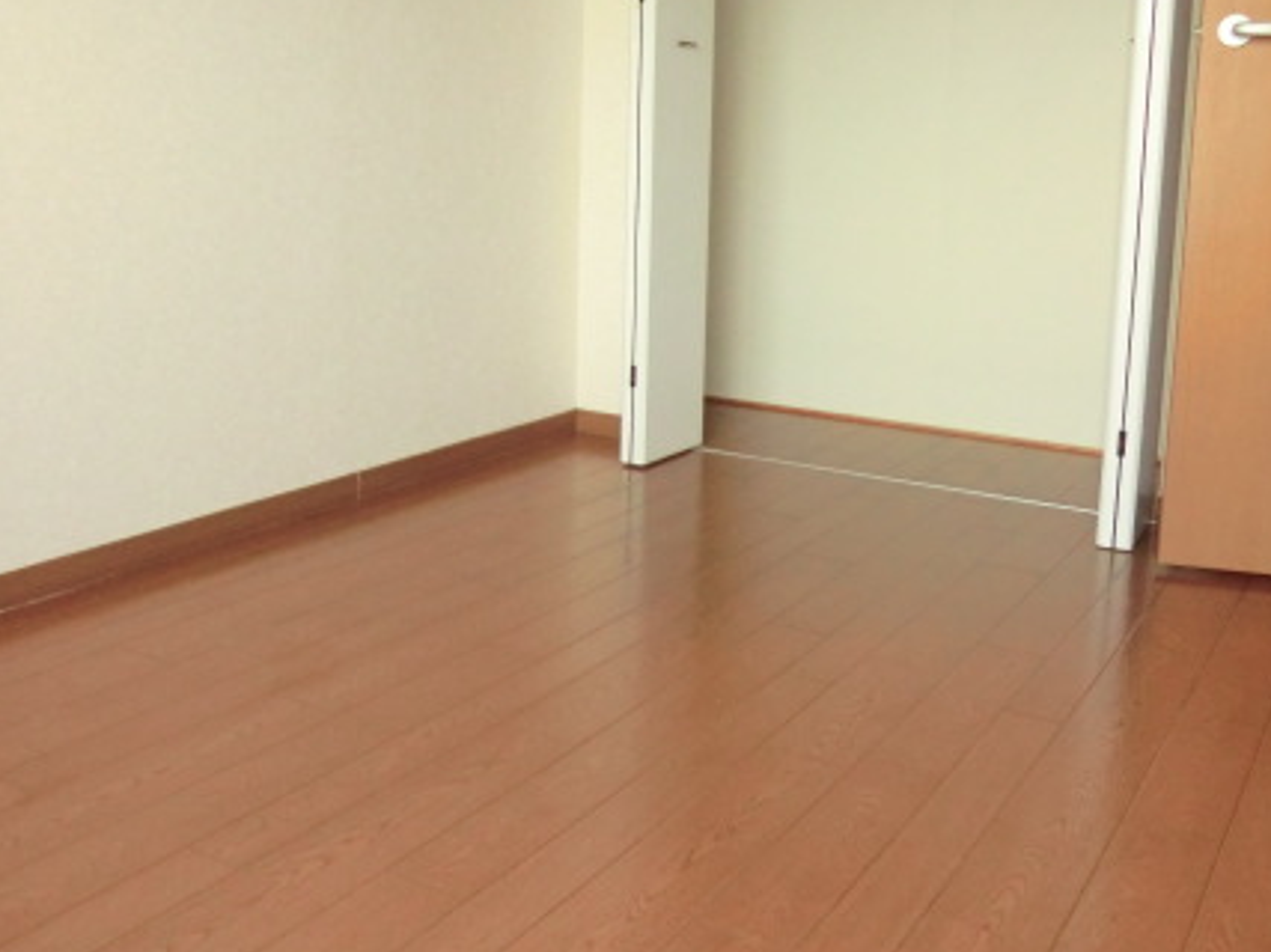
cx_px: 548
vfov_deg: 39.3
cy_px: 342
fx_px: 1321
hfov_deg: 51.2
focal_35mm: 36
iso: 400
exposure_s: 1/60
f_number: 3.2
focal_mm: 4.3
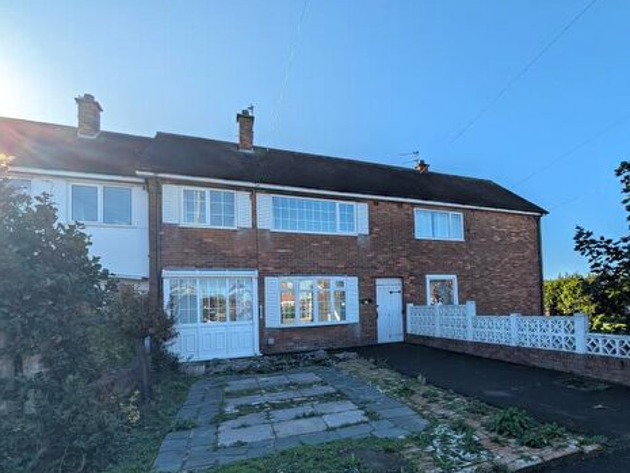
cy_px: 292
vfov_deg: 70.6
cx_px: 406
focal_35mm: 18
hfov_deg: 85.5
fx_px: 328
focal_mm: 2.02
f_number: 1.7
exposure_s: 1/3257
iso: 51
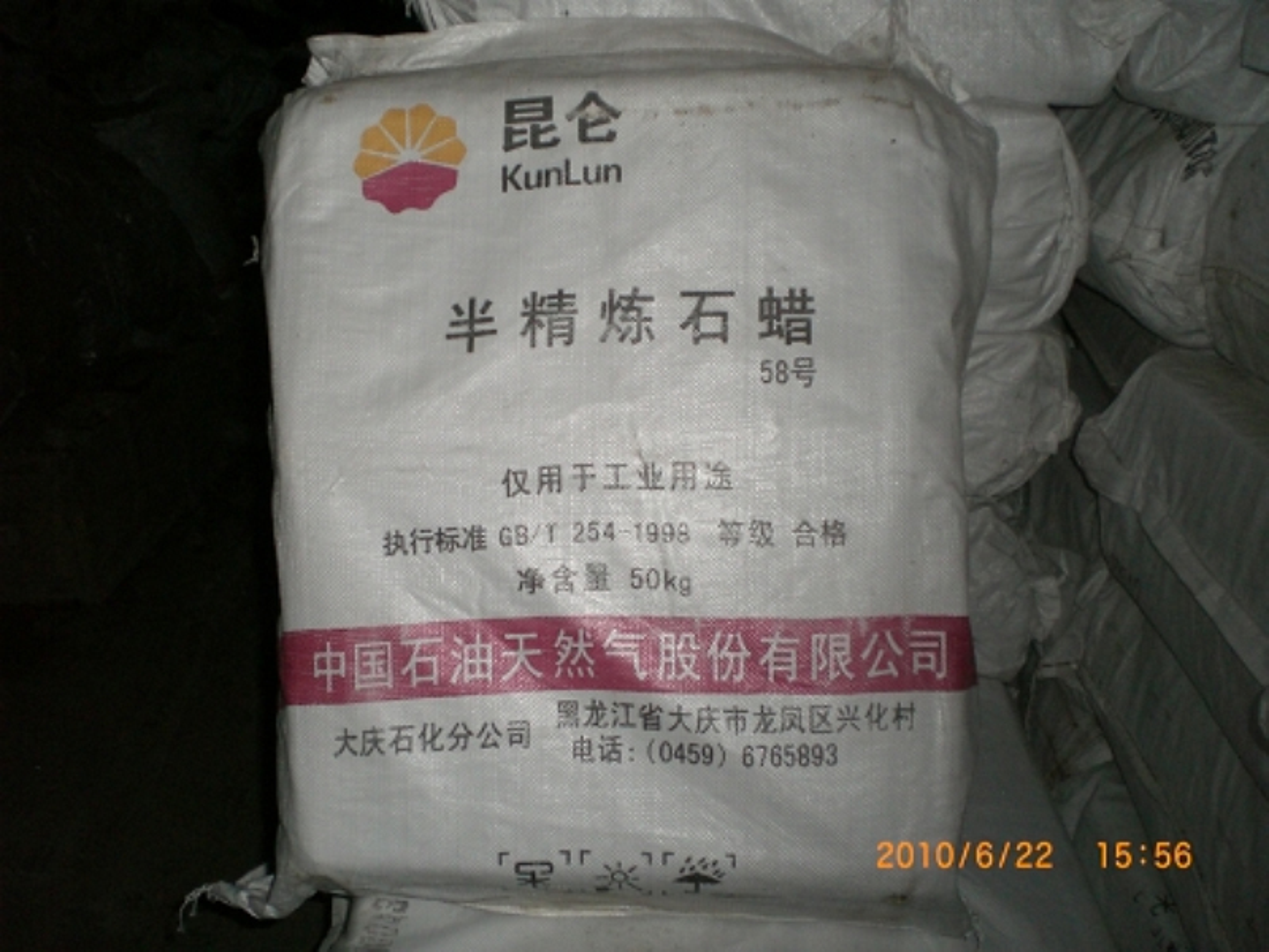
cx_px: 634
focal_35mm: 38
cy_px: 476
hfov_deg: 49.0
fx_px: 1393
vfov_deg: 37.7
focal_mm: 6.3
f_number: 3.1
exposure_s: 1/60
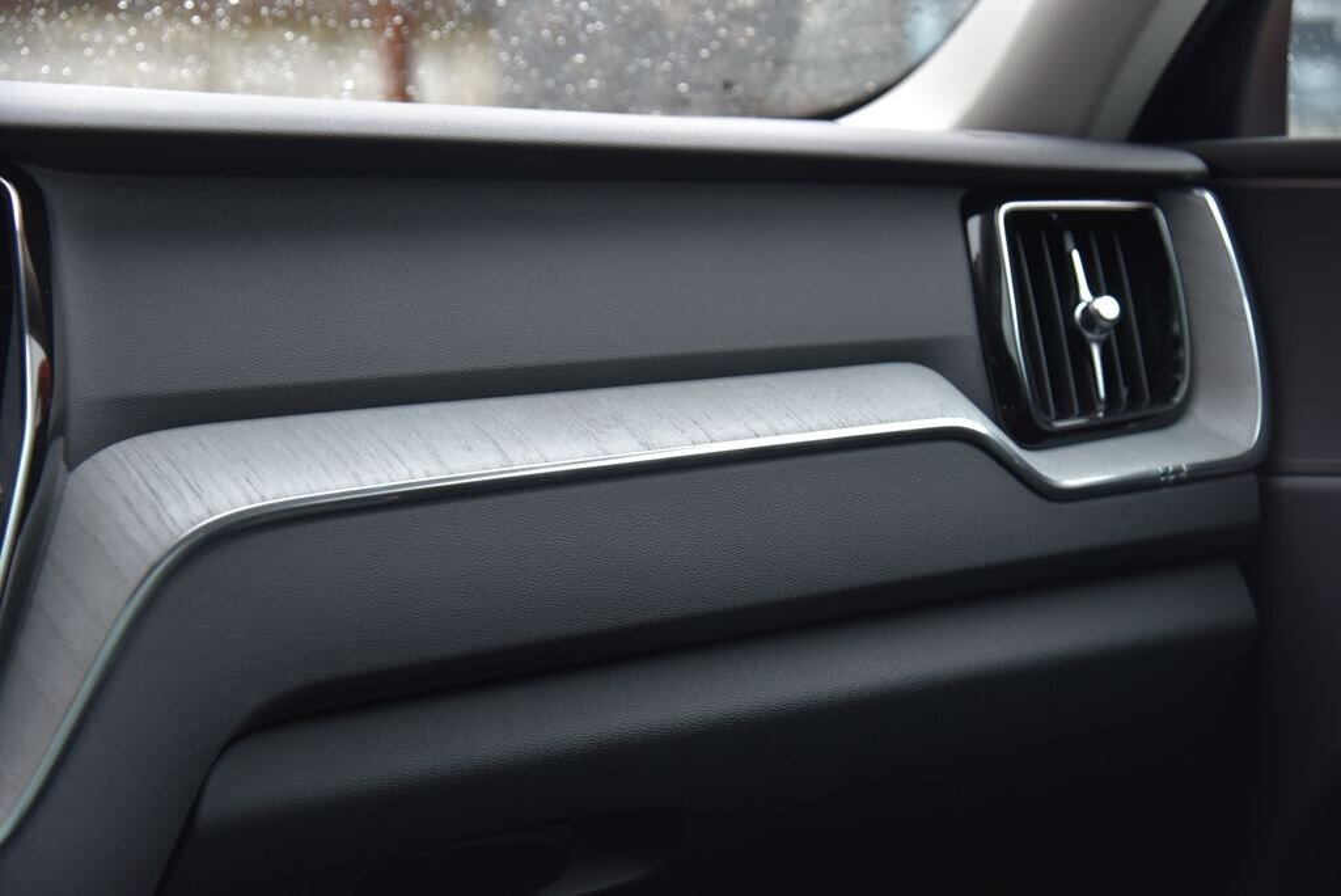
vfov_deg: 20.6
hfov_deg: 30.5
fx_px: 2460
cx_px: 670
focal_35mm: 66
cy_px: 448
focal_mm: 66
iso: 500
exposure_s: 1/80
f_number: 4.5
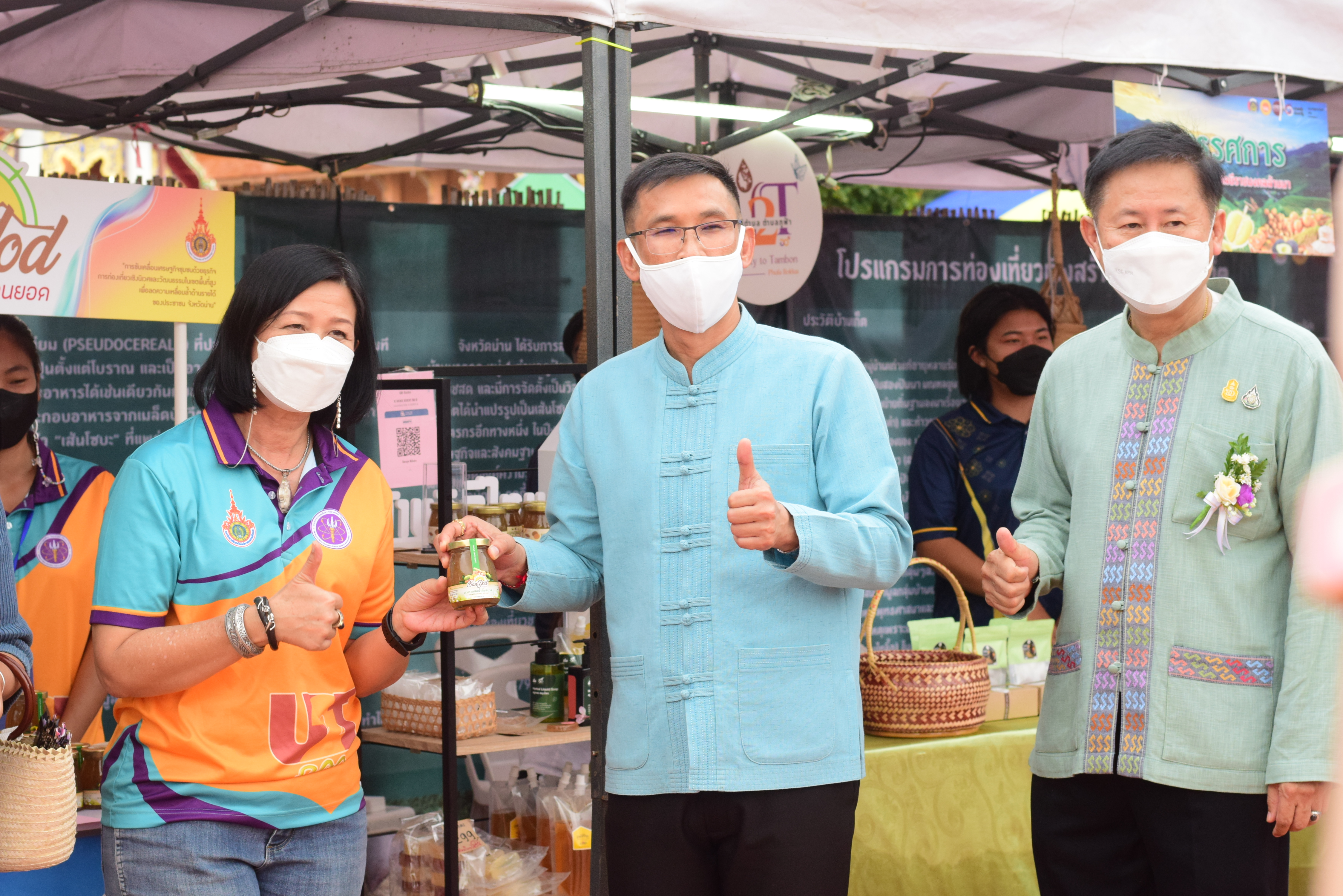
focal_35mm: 75
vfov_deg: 18.2
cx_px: 672
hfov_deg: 27.0
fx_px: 2798
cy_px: 448
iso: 1250
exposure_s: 1/200
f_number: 6.3
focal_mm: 50
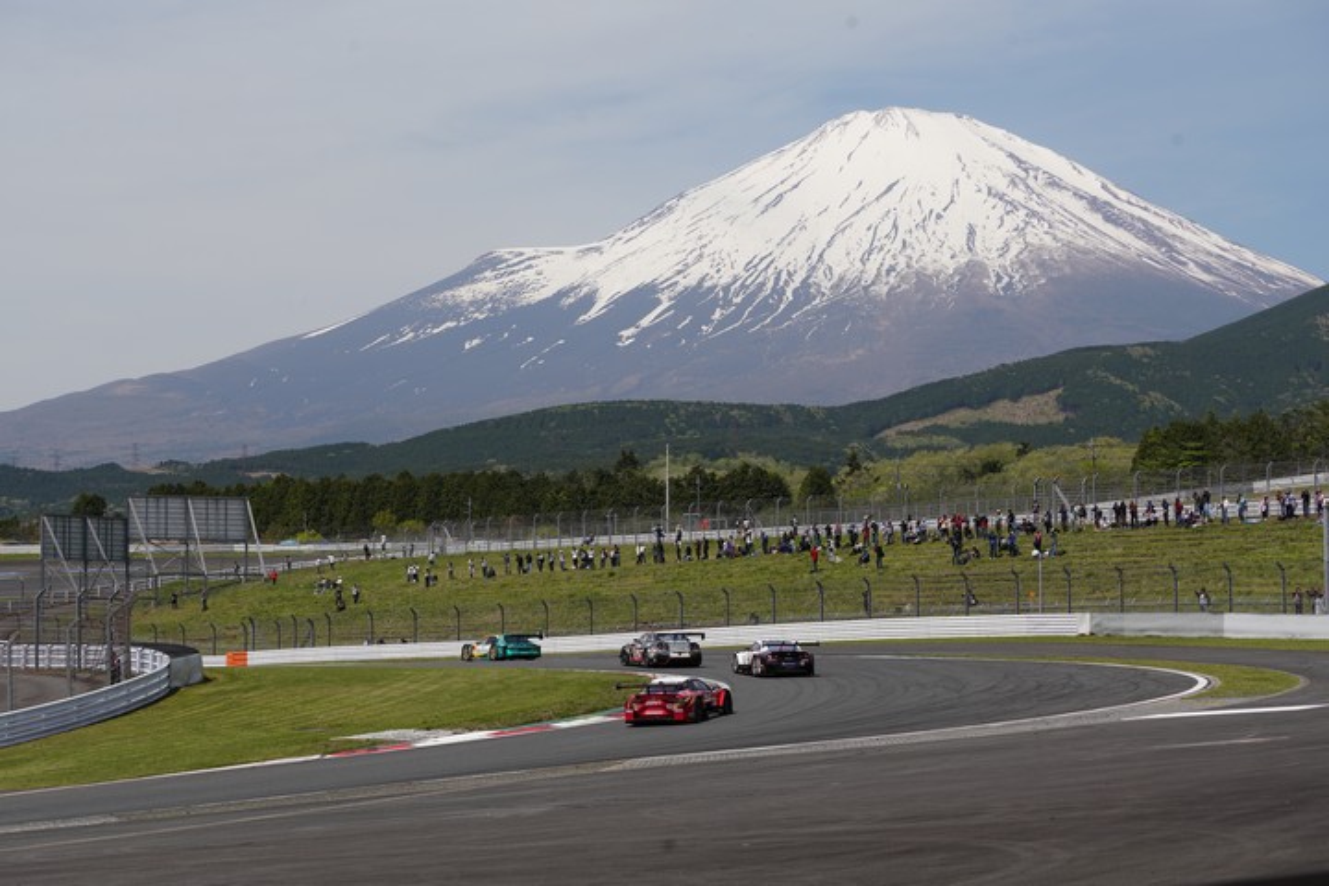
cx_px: 664
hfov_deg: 25.7
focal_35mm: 79
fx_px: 2916
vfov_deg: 17.3
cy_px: 443
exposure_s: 1/640
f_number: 9
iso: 200
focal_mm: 79
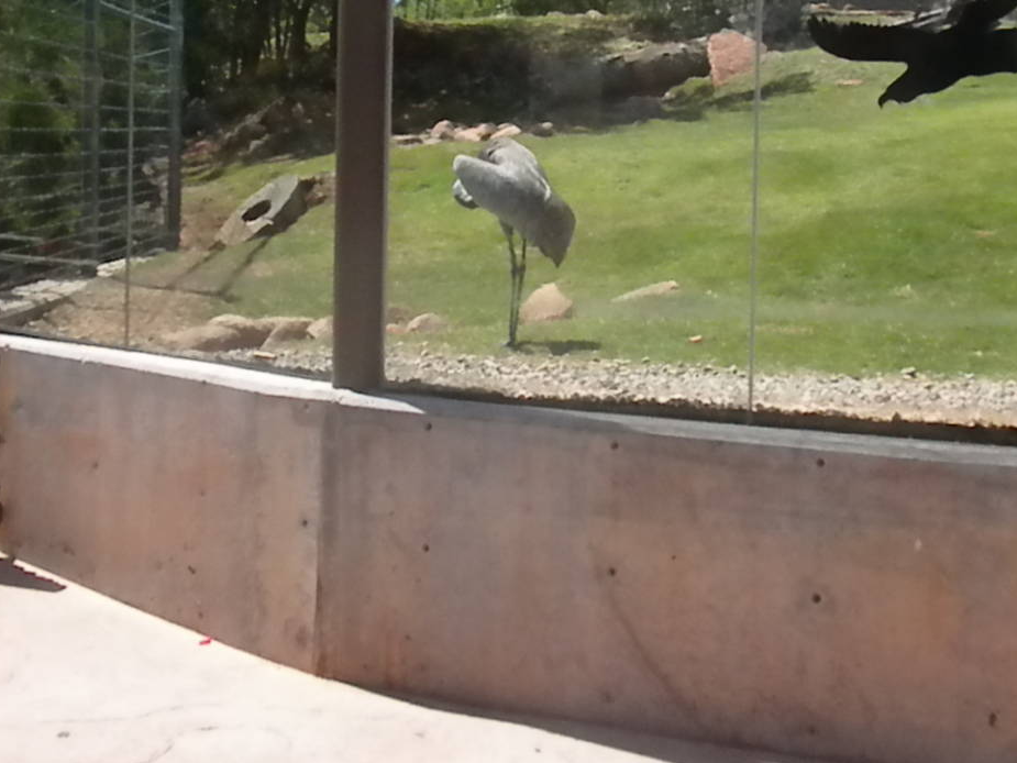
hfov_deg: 30.2
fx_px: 1881
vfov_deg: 22.7
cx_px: 571
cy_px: 167
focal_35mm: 64
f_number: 10
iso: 640
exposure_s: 1/476
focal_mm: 6.6
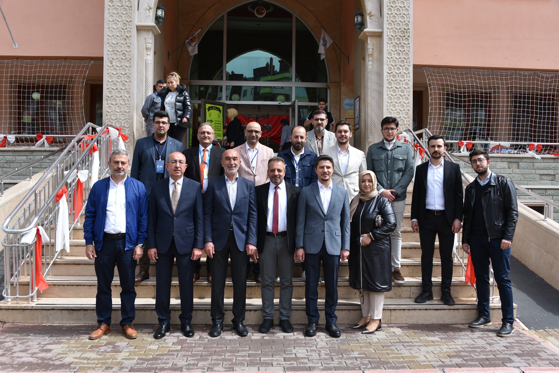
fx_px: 497
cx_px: 280
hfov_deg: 58.7
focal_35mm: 32
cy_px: 186
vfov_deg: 41.1
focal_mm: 32
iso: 200
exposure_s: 1/250
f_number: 8
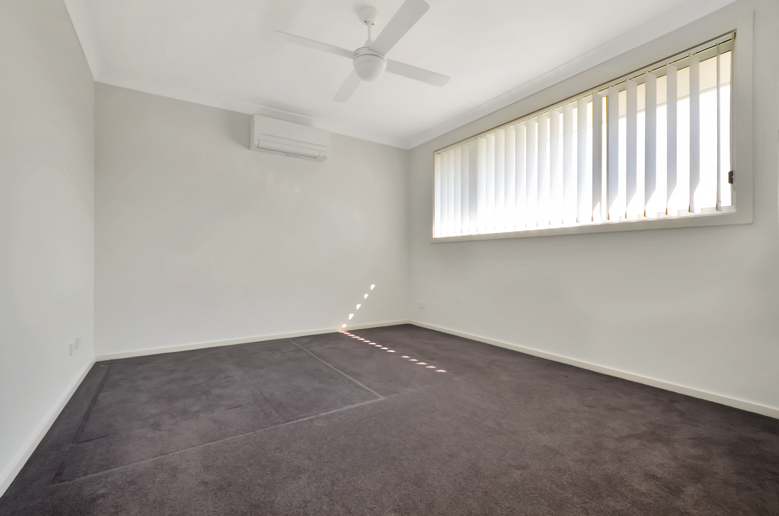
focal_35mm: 15
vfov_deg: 77.1
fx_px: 324
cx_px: 390
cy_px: 258
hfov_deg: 100.5
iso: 200
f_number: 5.6
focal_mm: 10
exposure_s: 1/125
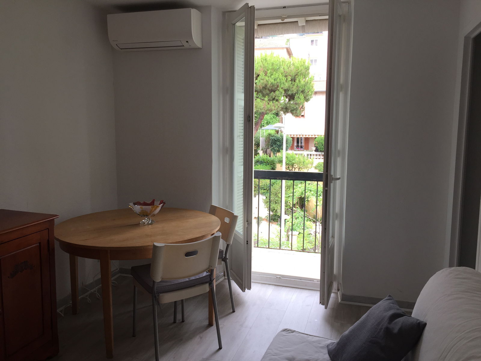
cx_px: 240
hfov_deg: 61.7
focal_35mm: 29
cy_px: 180
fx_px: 403
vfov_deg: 48.2
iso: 32
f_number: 2.2
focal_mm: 4.15
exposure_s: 1/125
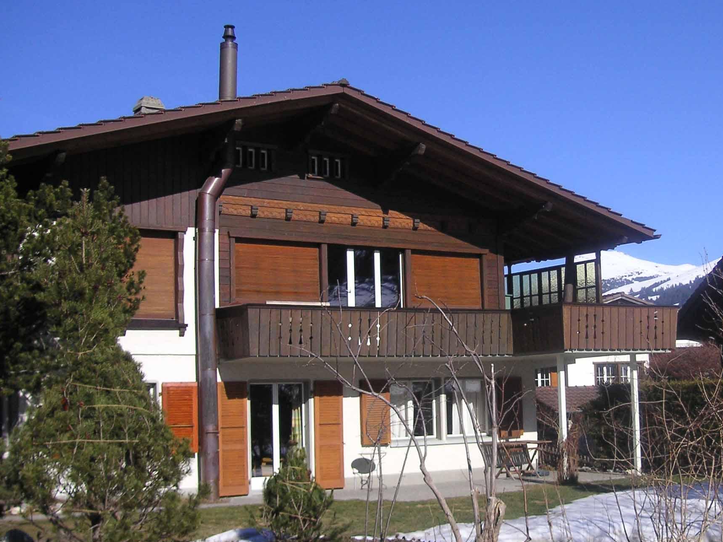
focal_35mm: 54
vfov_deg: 27.0
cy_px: 301
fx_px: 1128
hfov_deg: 35.2
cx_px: 473
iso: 50
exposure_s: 1/180
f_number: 6.7
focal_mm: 6.1
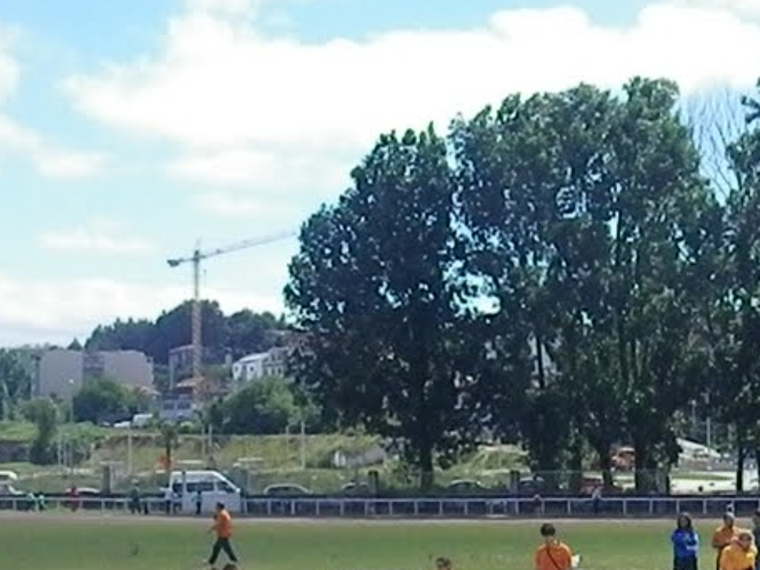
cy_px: 622
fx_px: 2020
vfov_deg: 15.6
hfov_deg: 21.0
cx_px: 620
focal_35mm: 92
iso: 640
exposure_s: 1/500
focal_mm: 7.3
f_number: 10
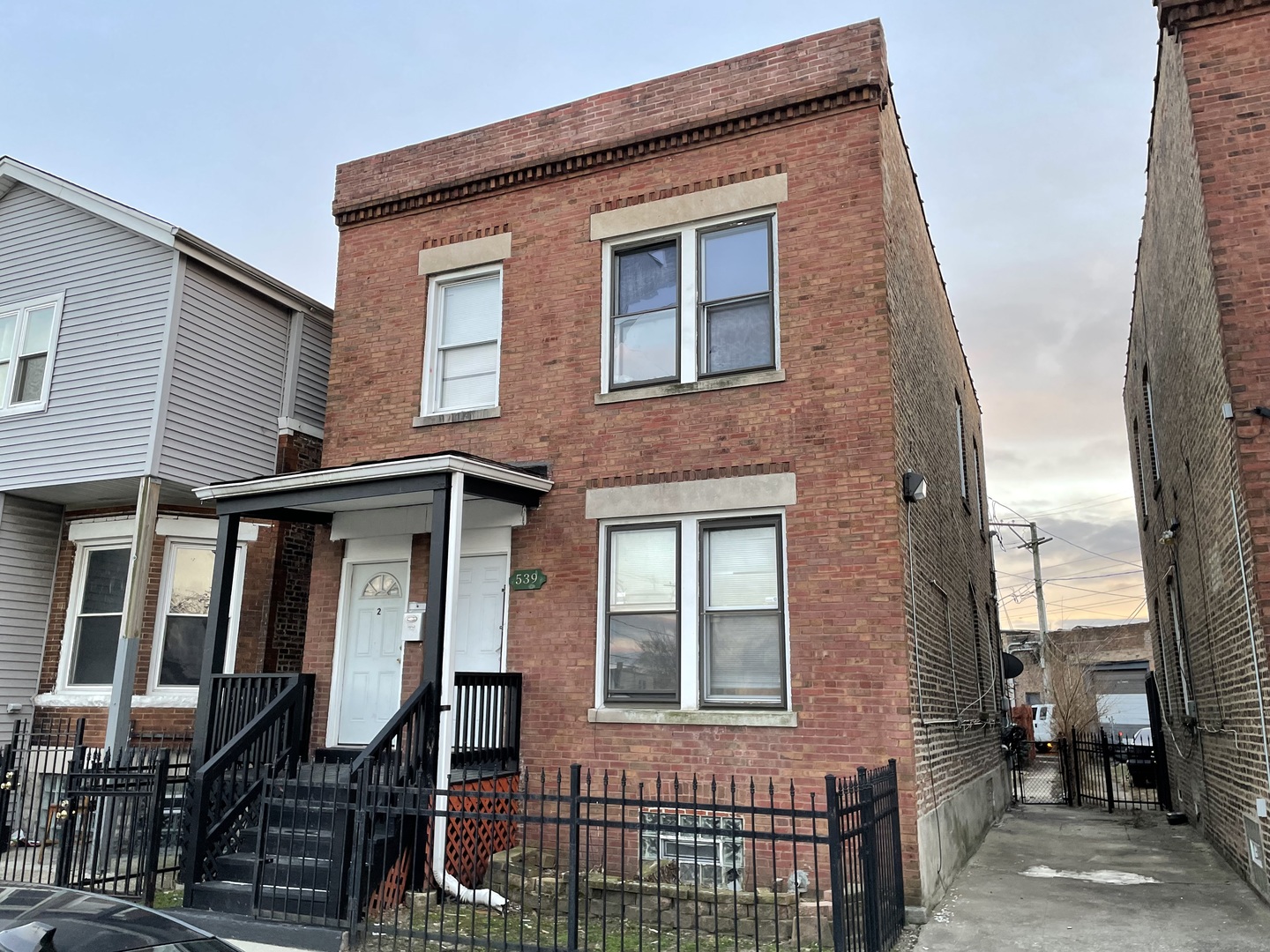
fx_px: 954
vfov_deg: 53.1
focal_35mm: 26
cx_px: 635
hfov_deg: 67.3
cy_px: 476
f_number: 1.6
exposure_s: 1/105
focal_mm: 4.2
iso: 125
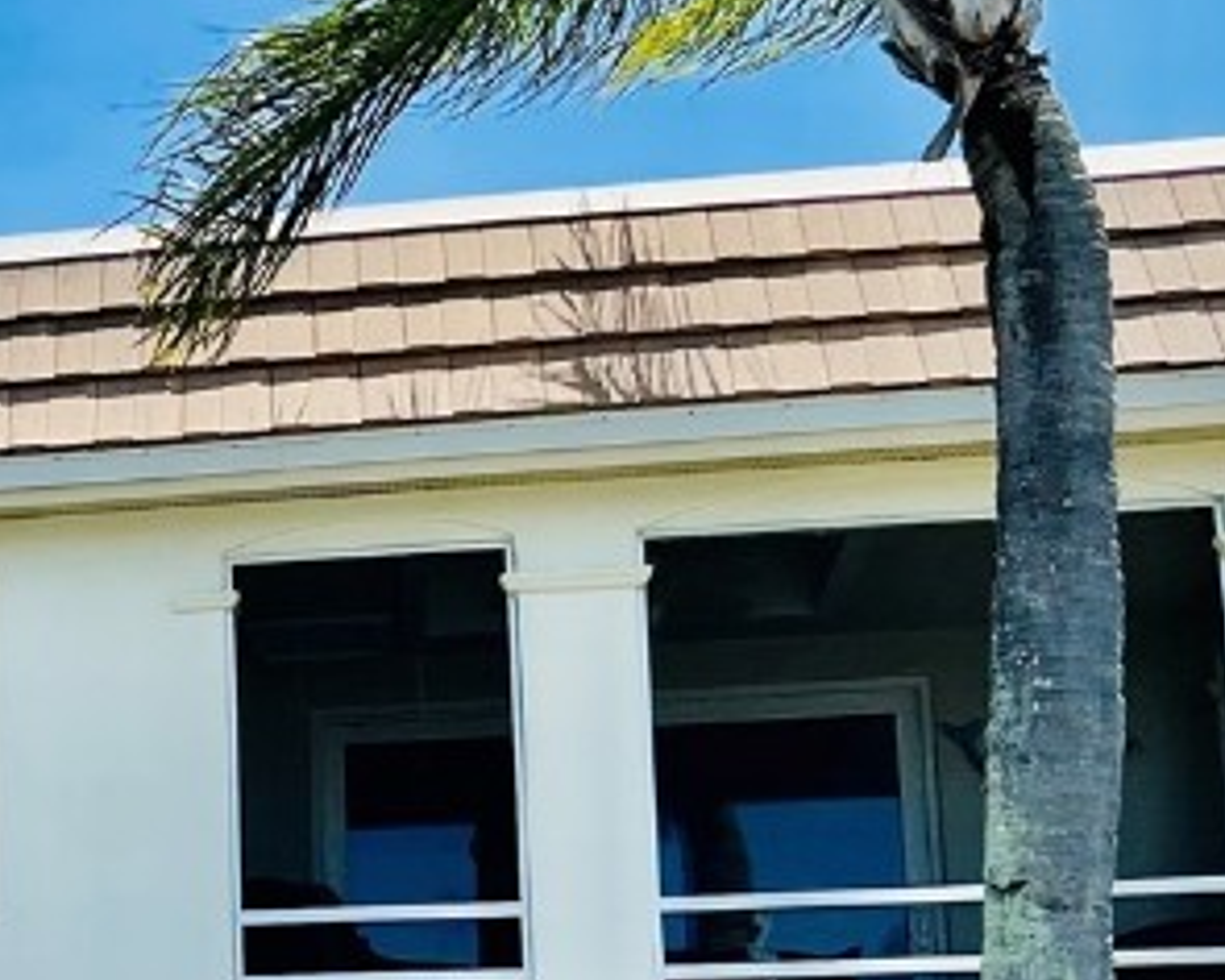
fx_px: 3190
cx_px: -349
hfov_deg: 20.0
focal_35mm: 88
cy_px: 930
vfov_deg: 17.1
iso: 50
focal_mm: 5.7
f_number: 1.5
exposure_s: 1/4115
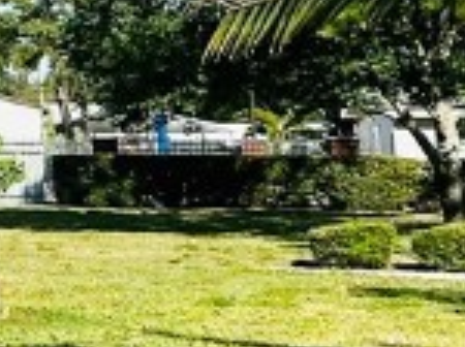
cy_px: -146
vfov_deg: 8.2
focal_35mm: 178
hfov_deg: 8.5
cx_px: -1107
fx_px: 2387
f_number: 1.5
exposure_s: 1/4831
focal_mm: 5.7
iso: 50
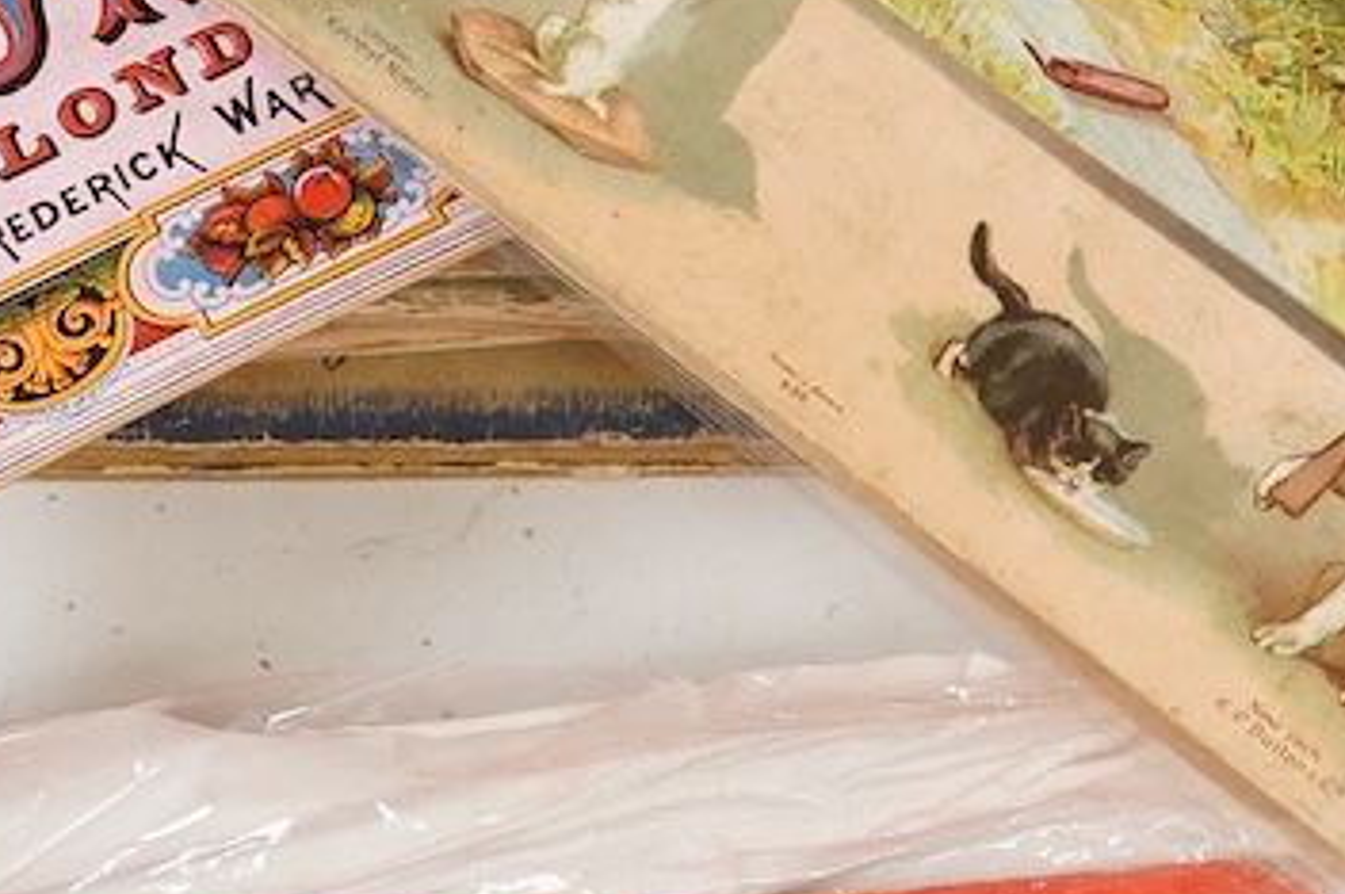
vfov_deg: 9.3
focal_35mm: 144
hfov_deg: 14.3
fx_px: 5375
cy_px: -367
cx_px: 629
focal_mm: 30
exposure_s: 1/160
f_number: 7.1
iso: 2500
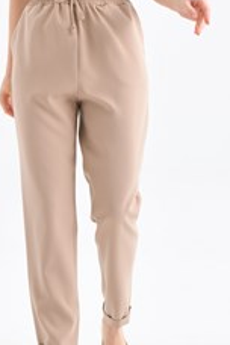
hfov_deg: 11.4
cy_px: 110
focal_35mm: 120
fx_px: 1150
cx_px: 68
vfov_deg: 17.0
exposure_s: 1/125
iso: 160
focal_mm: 48
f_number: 6.3
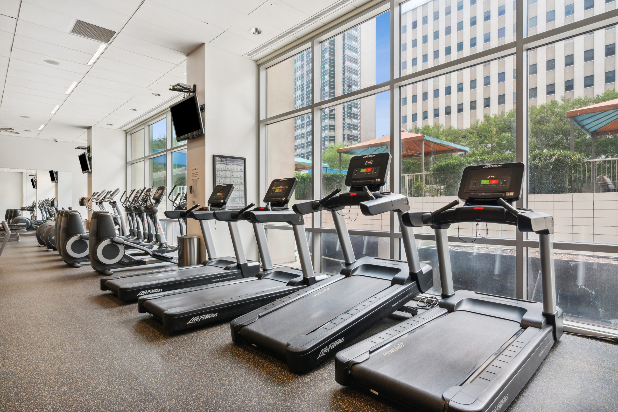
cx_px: 309
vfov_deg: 61.9
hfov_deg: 84.0
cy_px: 206
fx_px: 343
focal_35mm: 20
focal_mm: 20
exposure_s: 1/15
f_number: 10
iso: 400
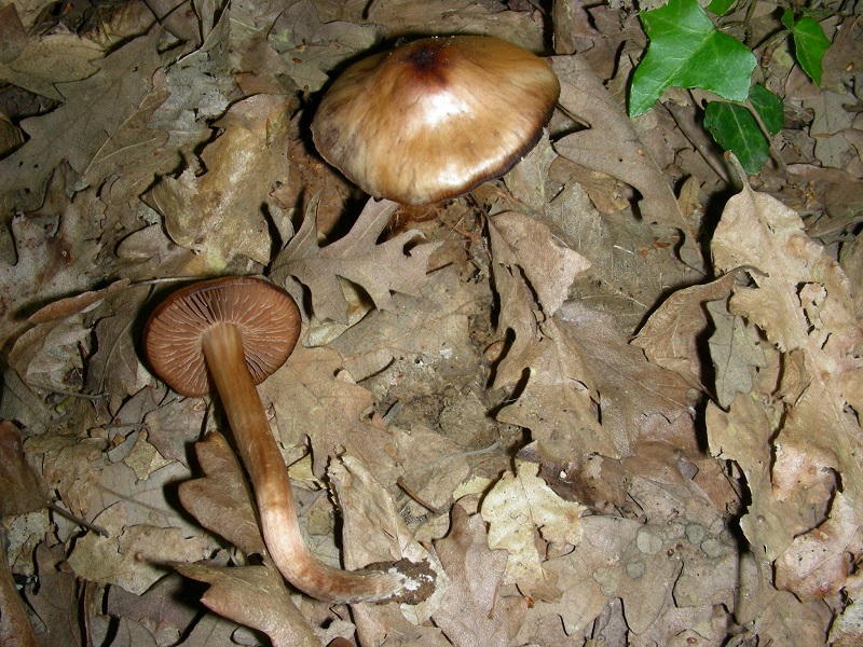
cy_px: 324
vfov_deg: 37.7
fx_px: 947
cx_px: 432
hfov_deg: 49.0
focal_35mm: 38
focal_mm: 6.3
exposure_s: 1/60.1
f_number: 6.8
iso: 50
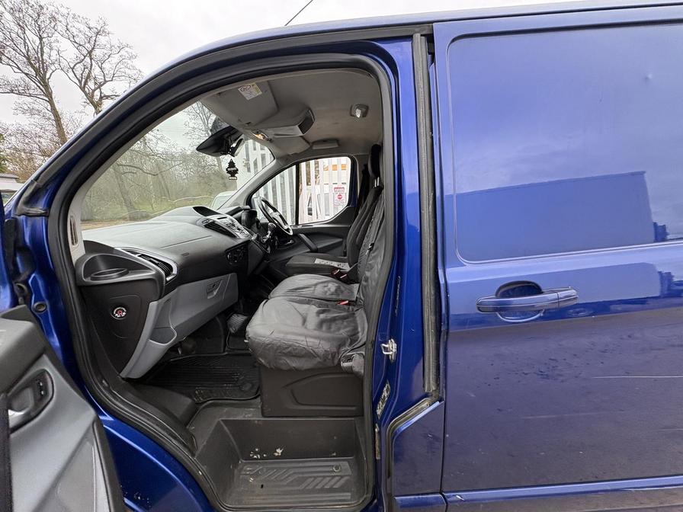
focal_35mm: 14
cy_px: 256
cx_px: 342
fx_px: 276
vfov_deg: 85.7
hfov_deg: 102.1
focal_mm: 2.22
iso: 80
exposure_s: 1/137
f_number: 2.2
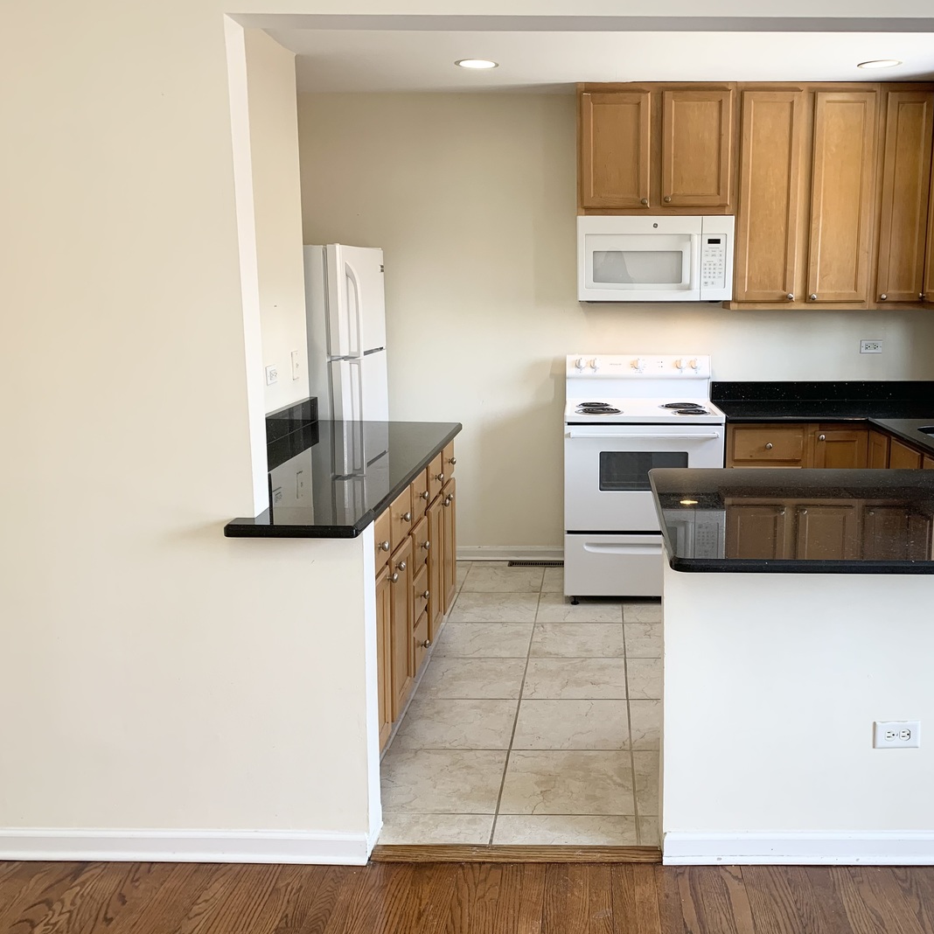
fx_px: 946
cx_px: 602
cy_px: 465
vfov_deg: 52.5
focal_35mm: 31
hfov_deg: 51.8
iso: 80
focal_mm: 4.25
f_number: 1.8
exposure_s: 1/120
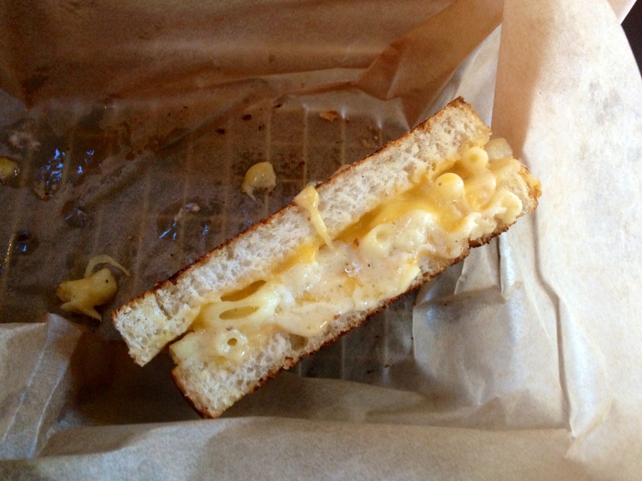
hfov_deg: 52.6
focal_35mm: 35
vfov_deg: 40.7
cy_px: 240
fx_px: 649
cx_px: 321
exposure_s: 1/20
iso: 320
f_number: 2.4
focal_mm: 4.28
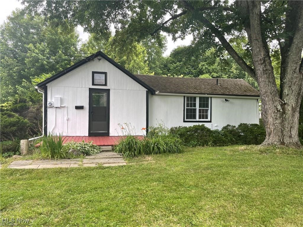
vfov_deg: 53.1
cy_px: 114
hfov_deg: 67.3
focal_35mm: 26
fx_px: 228
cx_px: 152
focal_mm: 5.1
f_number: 1.6
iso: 32
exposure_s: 1/278
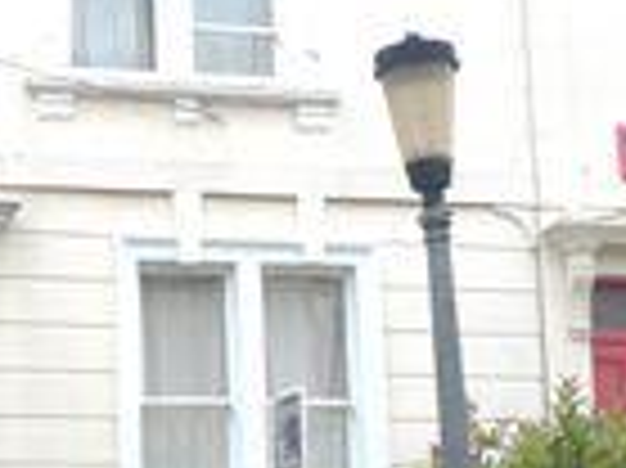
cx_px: -5
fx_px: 1861
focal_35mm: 103
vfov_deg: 14.3
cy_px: 302
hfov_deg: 18.6
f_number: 2.9
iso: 100
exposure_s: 1/640
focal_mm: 5.2
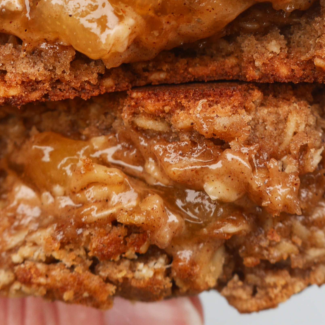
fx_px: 914
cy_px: 82
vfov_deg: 20.0
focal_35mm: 86
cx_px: 150
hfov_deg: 20.2
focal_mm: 17
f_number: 5
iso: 200
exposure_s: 1/160
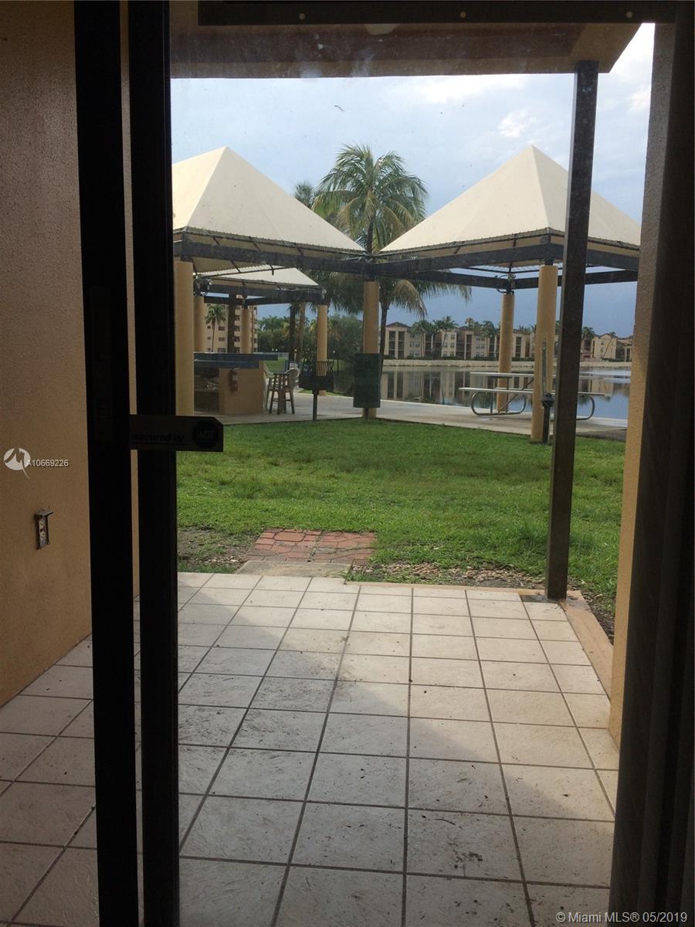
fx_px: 776
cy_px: 464
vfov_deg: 61.7
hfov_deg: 48.2
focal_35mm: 29
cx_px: 348
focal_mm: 4.15
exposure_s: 1/1172
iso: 32
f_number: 2.2
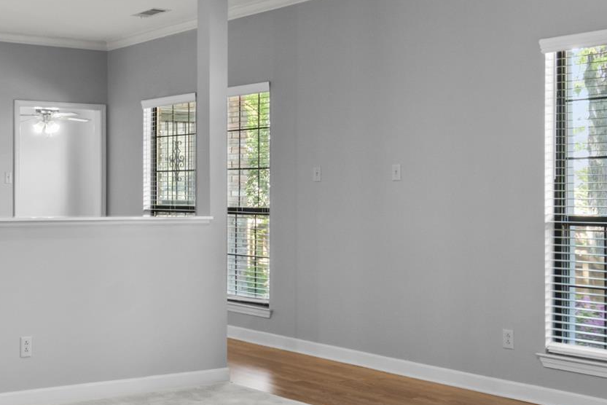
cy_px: 183
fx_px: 835
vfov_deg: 27.3
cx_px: 73
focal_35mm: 50
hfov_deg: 37.6
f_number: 9
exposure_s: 1/1.67
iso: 250
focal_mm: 11
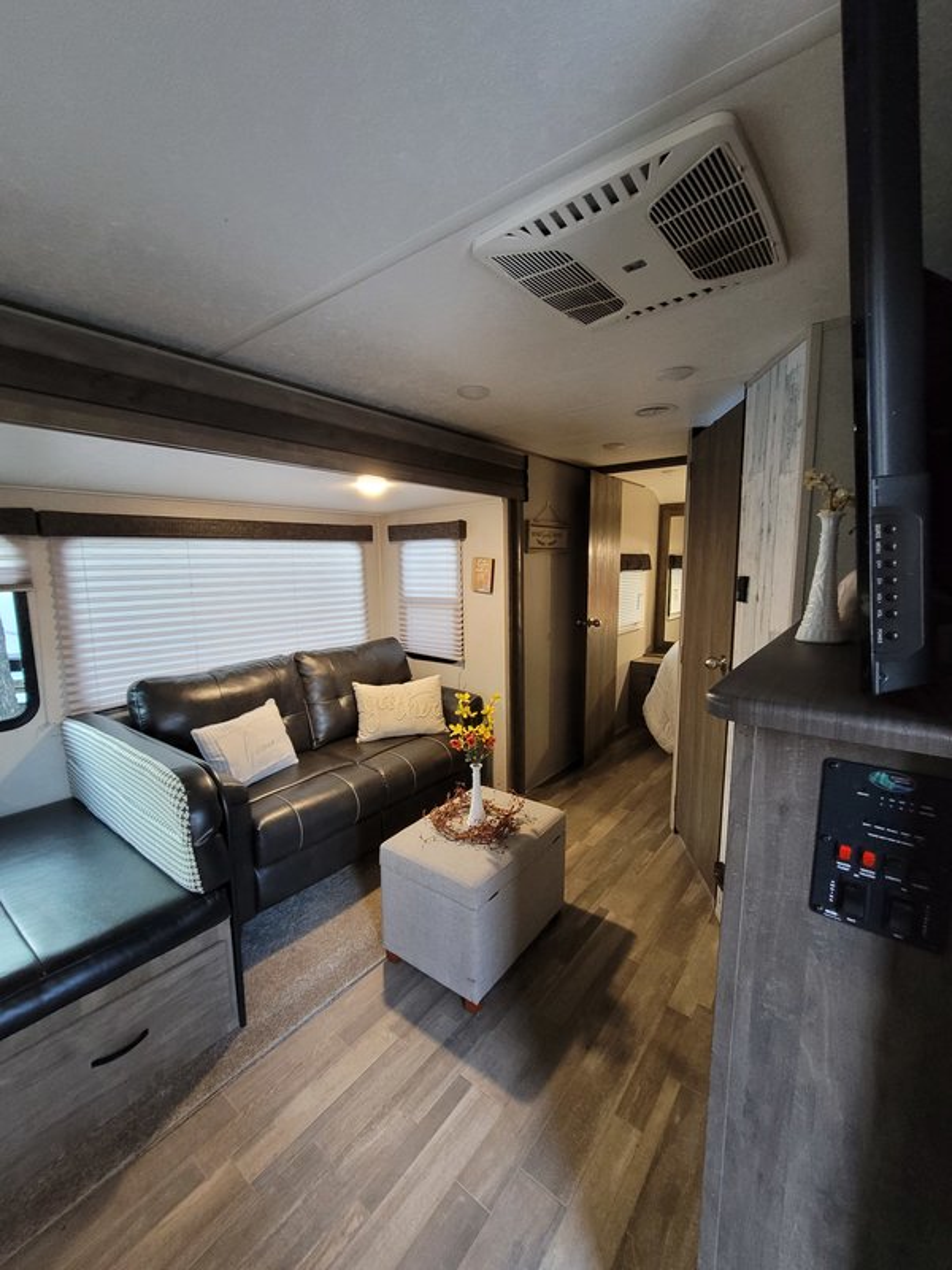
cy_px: 635
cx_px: 476
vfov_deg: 106.2
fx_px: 477
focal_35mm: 13
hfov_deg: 89.9
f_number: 2.2
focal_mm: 2.2
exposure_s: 1/29
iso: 500
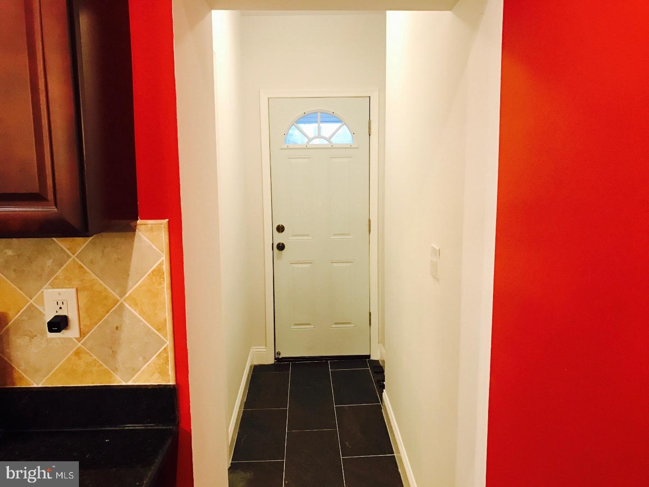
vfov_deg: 49.7
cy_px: 244
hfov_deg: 63.4
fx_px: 525
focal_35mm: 28
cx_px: 324
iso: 100
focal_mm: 3.99
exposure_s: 1/13
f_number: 1.8
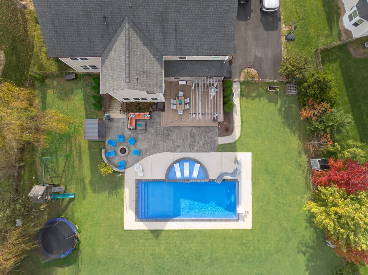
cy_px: 138
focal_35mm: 24
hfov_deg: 71.6
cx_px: 184
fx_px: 255
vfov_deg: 56.8
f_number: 5
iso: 260
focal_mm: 12.3
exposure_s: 1/60
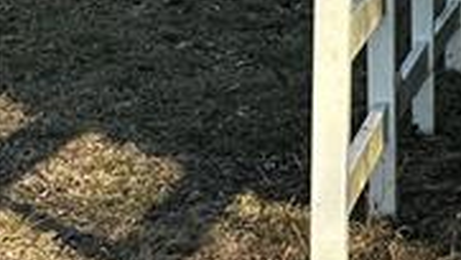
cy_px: -214
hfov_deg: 10.8
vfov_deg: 7.9
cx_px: 1299
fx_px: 1810
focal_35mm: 148
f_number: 1.78
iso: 80
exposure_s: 1/2070
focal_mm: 6.86
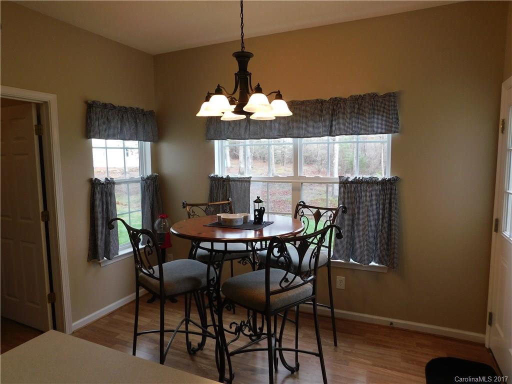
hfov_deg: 73.9
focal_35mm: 23
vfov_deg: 58.9
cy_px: 192
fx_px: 340
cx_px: 256
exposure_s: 1/50
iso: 125
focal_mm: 4
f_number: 3
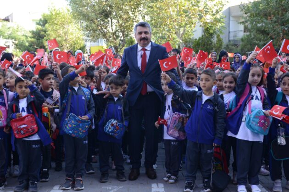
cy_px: 96
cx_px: 144
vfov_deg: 26.0
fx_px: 417
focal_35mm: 52
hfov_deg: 38.2
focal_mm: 52
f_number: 6.3
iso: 640
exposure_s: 1/200
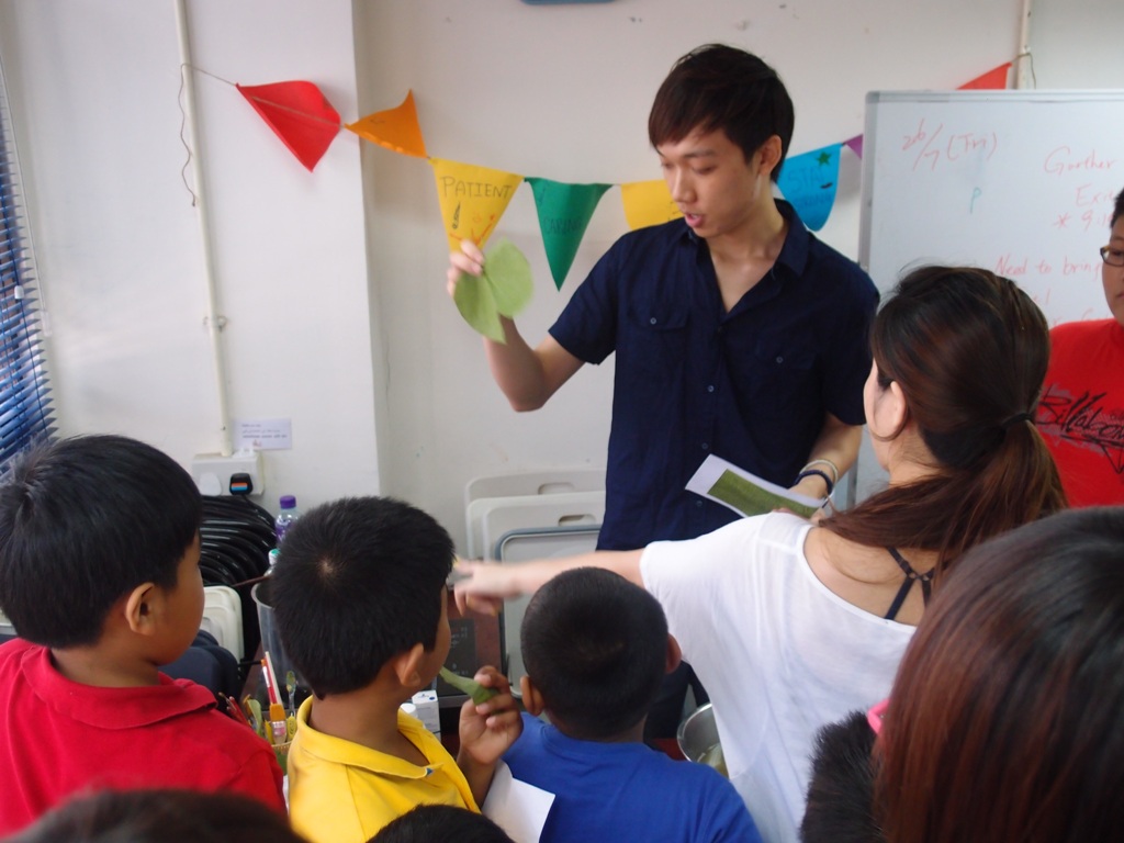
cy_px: 422
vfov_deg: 37.7
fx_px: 1234
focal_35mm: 38
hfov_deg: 49.0
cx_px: 562
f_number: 2
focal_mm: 8.16
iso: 200
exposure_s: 1/50
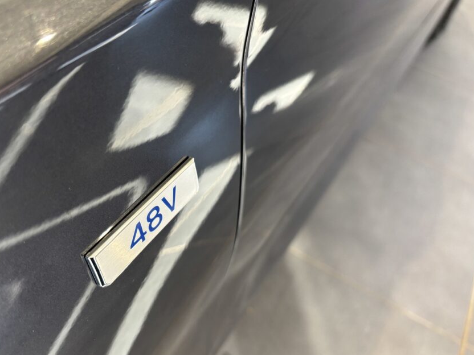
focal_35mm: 32
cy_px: 200
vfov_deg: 44.1
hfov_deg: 56.4
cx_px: 188
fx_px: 438
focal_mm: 5.96
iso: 125
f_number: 1.6
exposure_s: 1/50
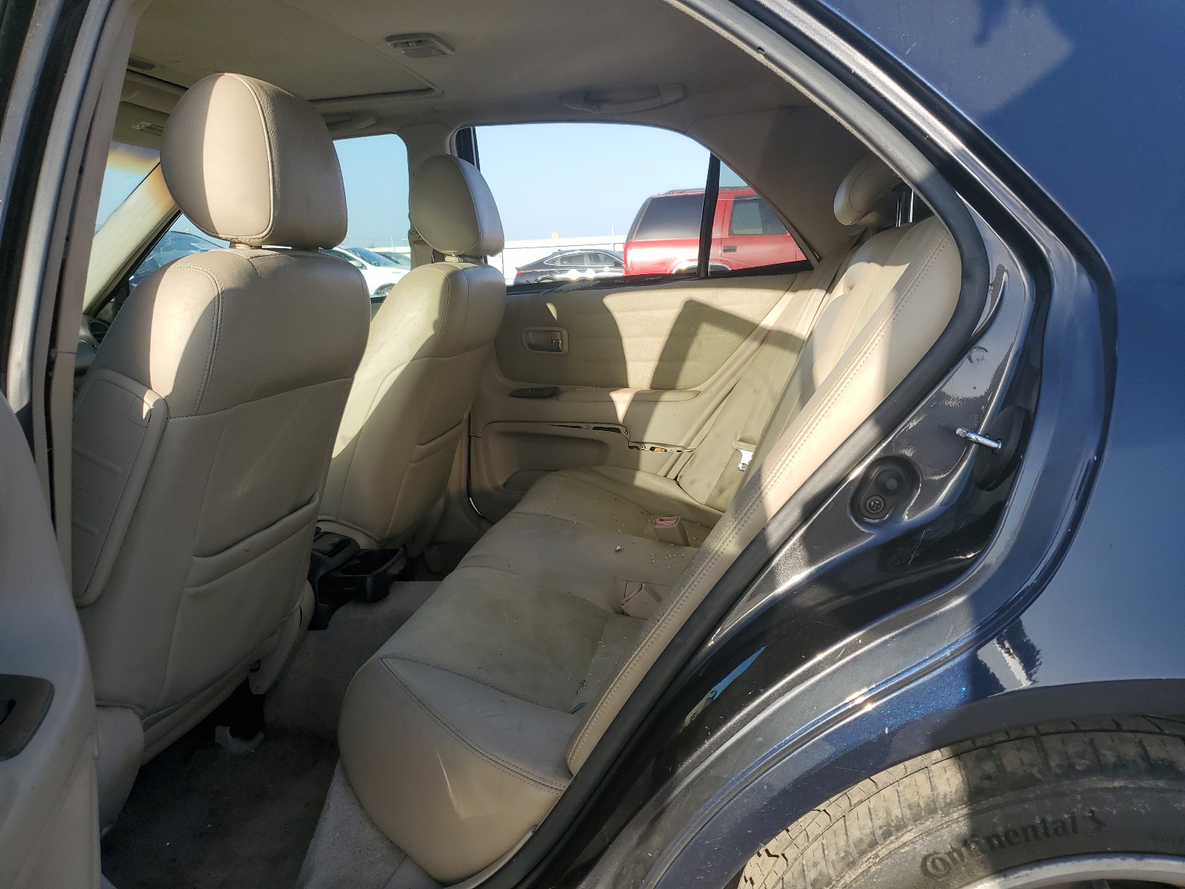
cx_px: 592
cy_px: 444
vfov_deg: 53.1
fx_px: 890
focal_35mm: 26
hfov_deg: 67.3
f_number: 1.5
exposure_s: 1/1250
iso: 50
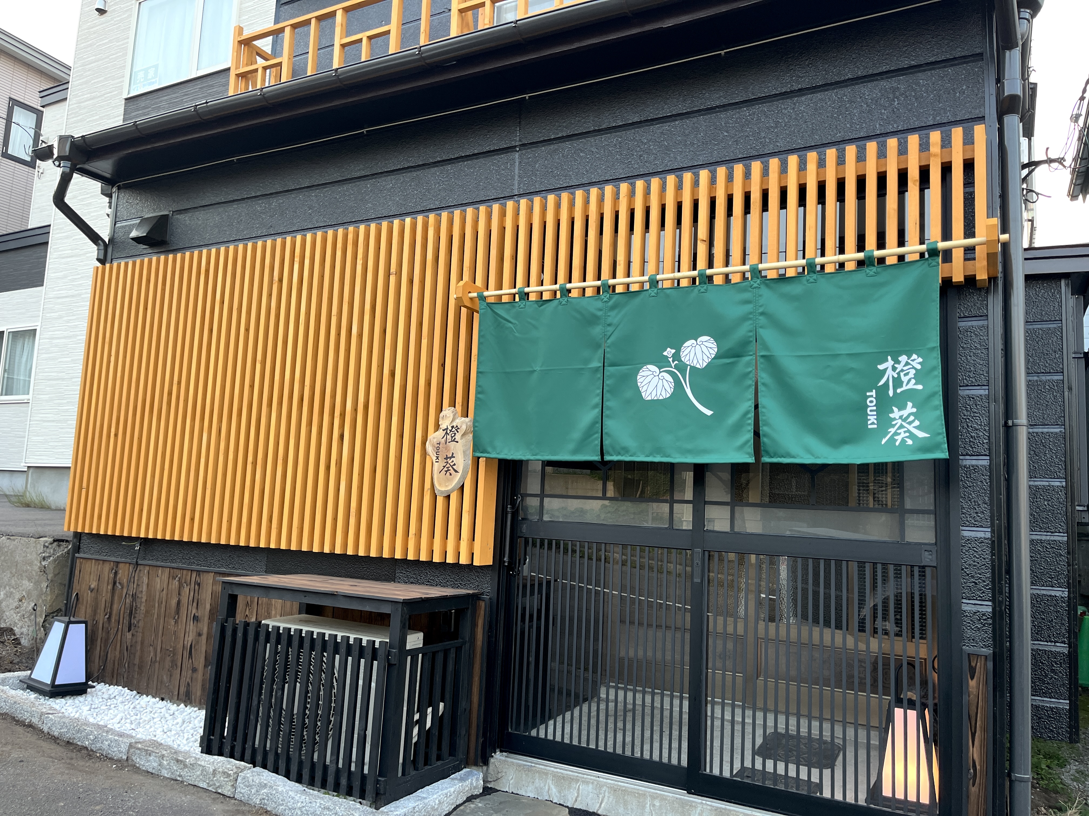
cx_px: 544
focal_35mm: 26
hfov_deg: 67.3
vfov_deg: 53.1
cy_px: 408
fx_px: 818
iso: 64
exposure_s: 1/122
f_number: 1.6
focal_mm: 5.1
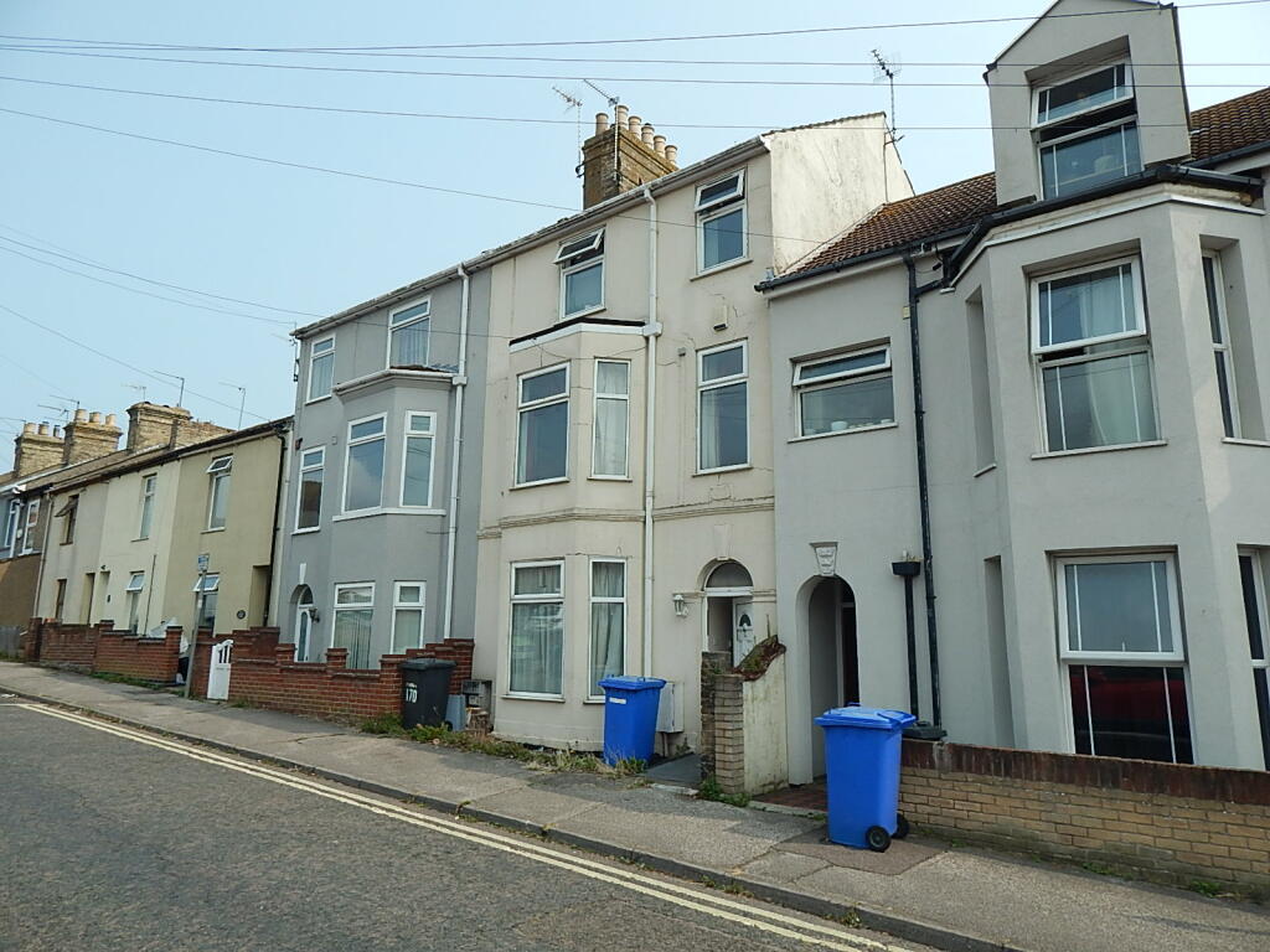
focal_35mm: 22
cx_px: 635
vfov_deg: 61.1
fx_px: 807
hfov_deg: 76.4
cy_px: 476
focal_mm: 4
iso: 125
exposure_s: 1/400
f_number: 6
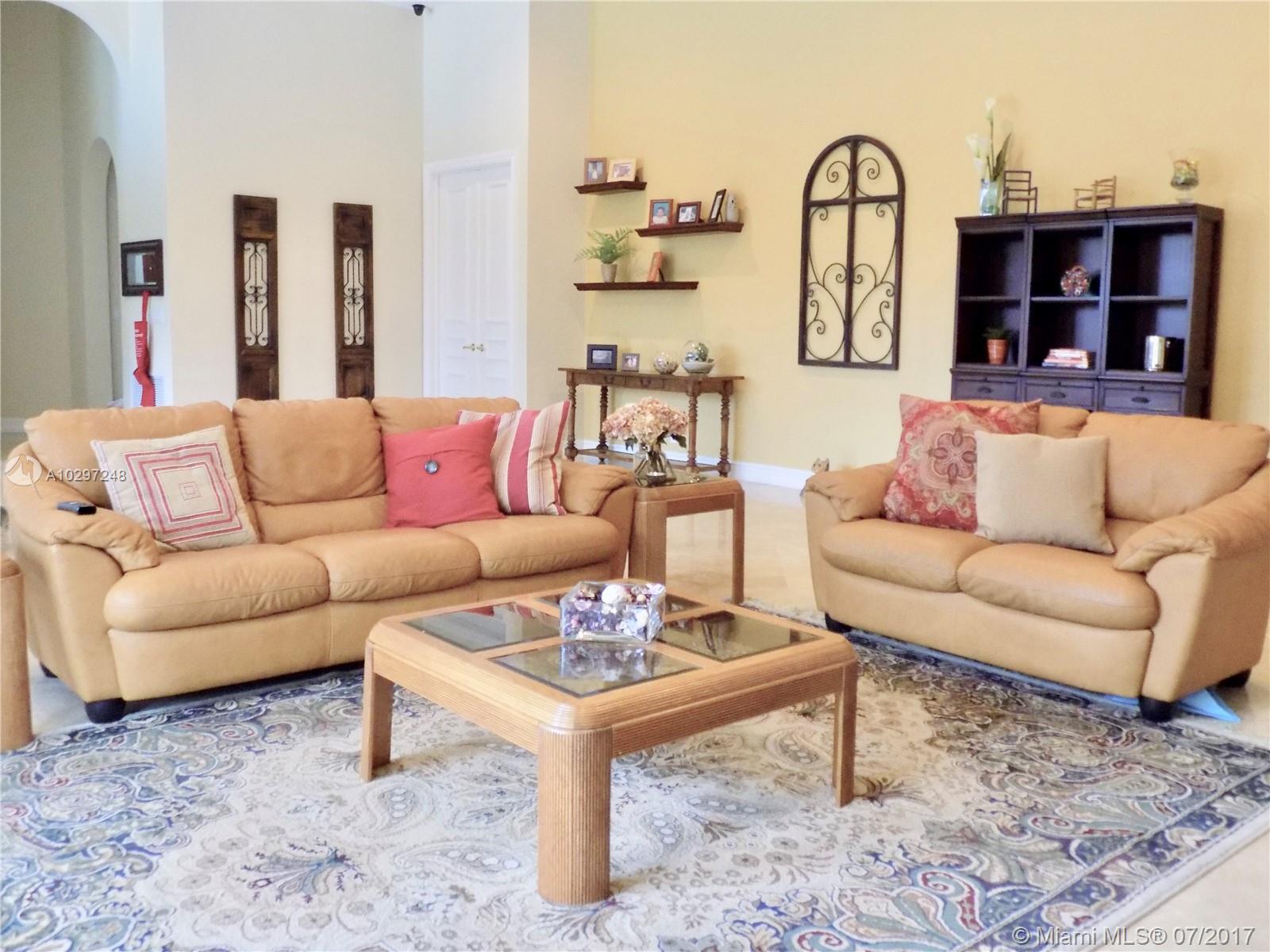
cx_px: 635
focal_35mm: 30
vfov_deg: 46.8
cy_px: 476
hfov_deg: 60.0
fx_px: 1101
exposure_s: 1/15
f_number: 3.3
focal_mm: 5.3
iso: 400
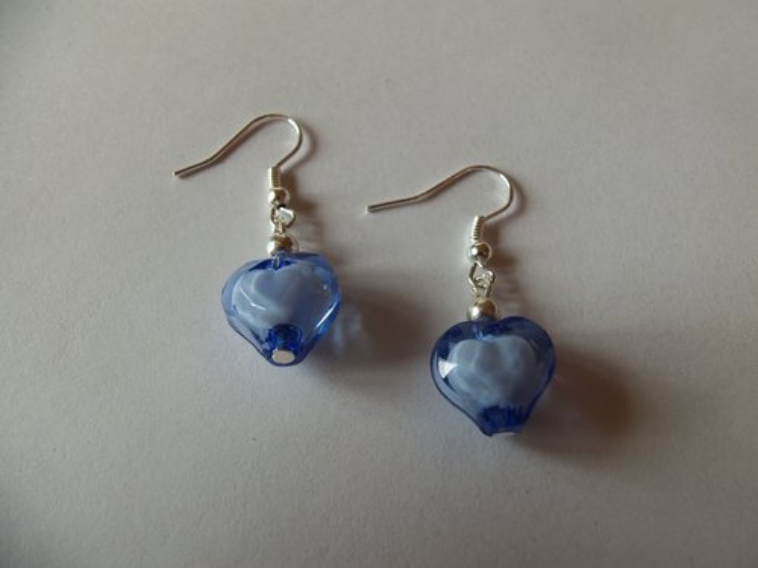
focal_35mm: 29
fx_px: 635
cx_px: 379
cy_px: 284
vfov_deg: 48.2
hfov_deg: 61.7
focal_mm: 5.2
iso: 80
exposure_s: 1/50
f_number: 3.4
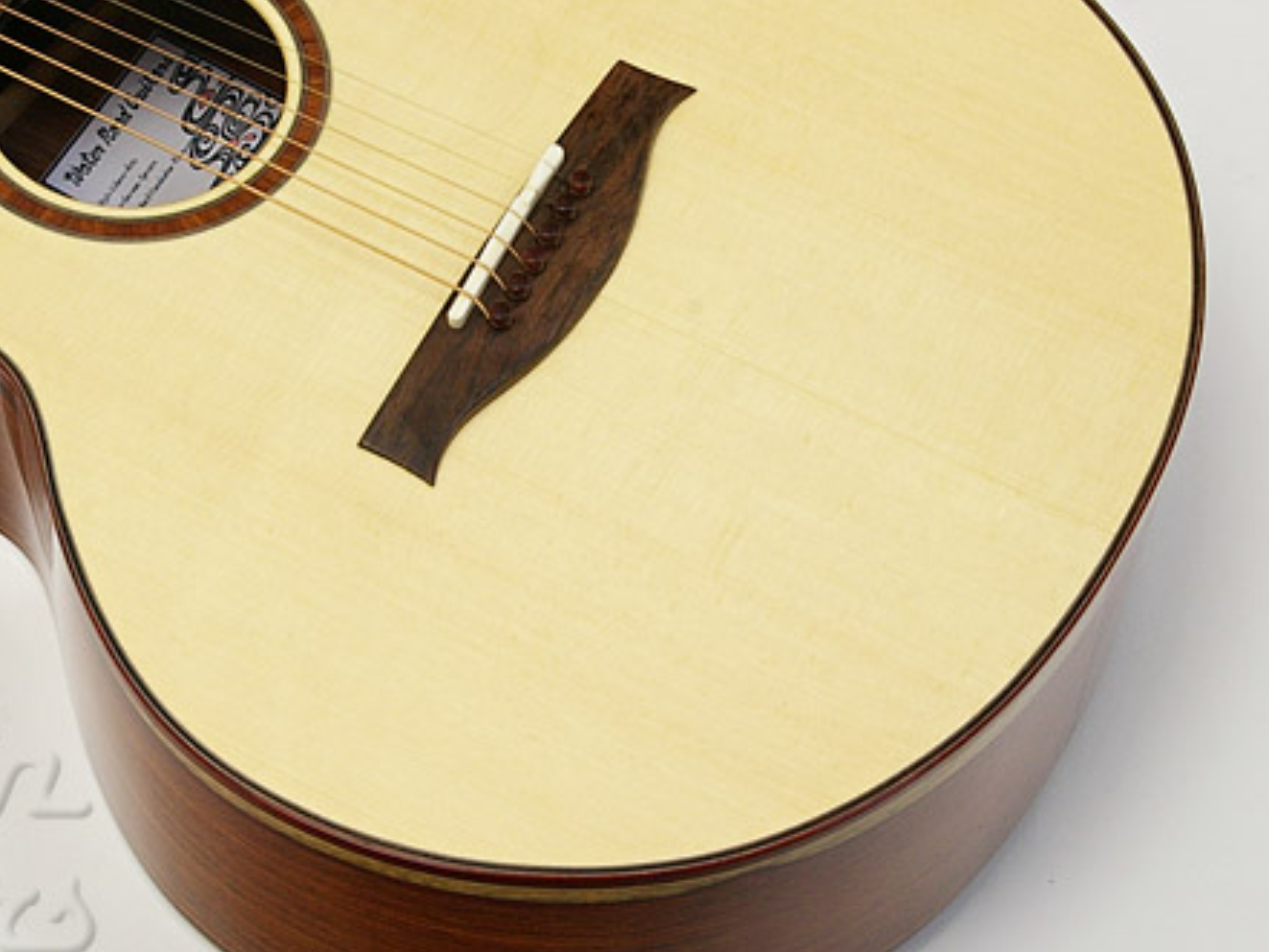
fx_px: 3190
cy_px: 380
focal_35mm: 87
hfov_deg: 22.4
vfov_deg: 17.0
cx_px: 380
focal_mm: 40
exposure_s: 1/1.43
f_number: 16
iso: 400
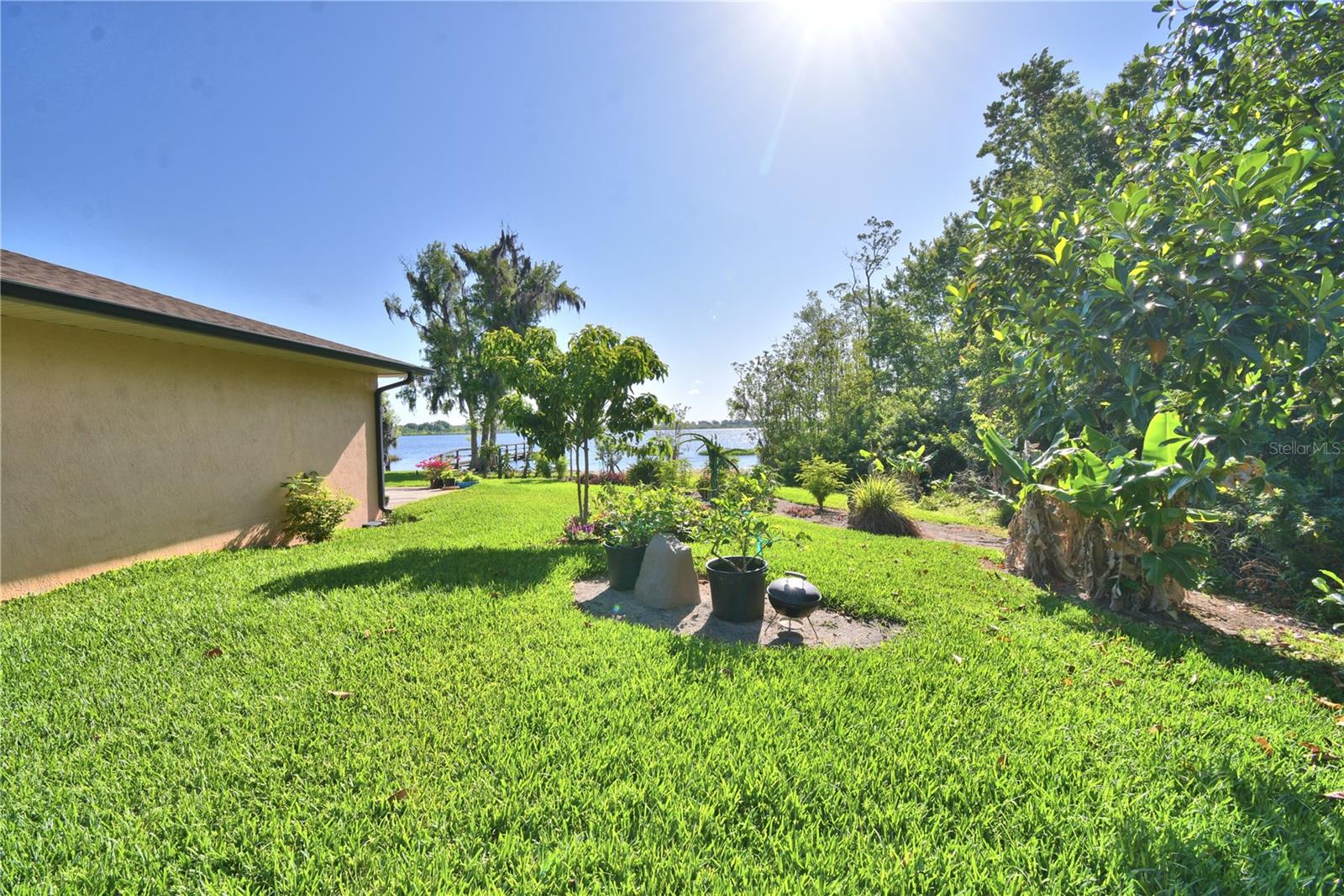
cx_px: 672
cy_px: 448
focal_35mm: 15
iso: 100
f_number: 11
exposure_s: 1/250
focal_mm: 10
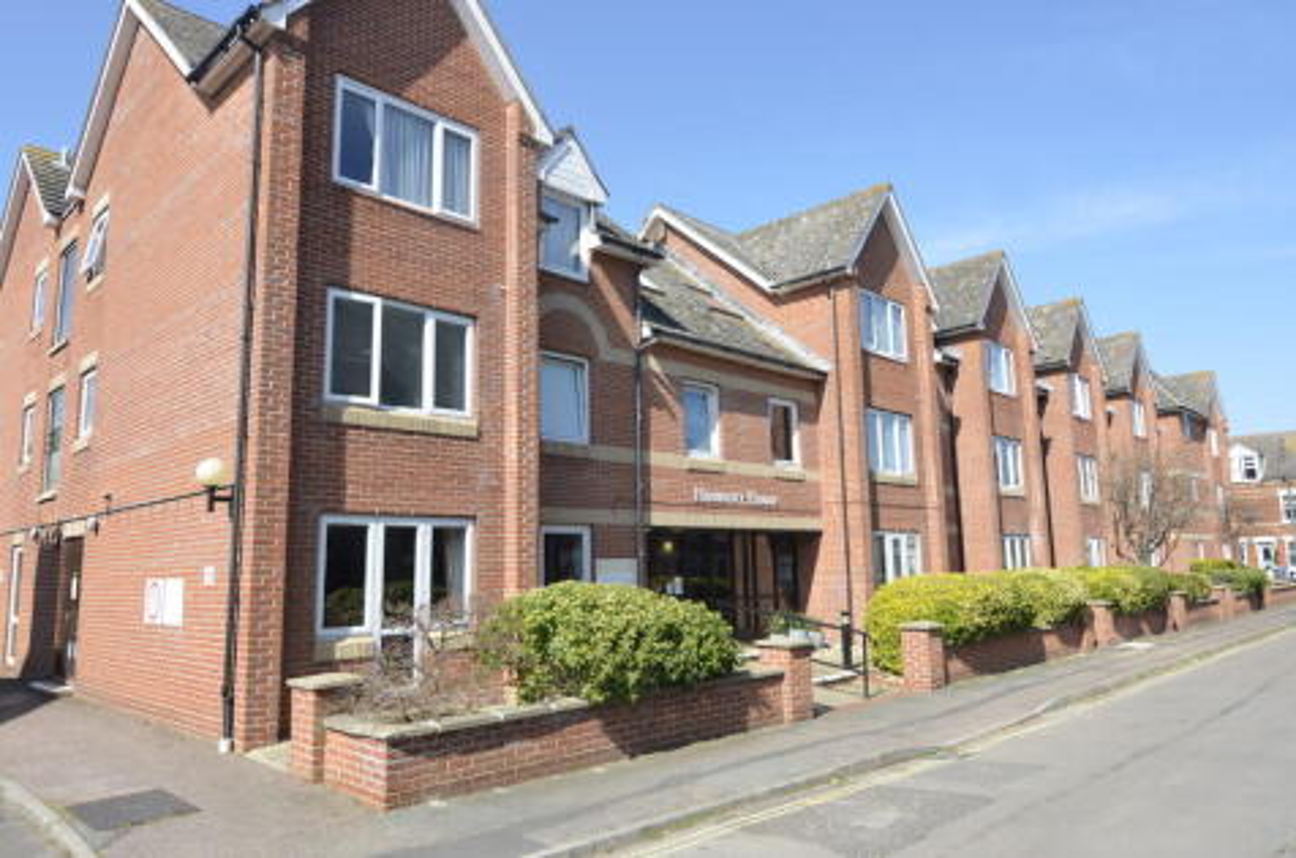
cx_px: 648
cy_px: 429
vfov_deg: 52.9
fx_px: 862
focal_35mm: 24
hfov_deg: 73.9
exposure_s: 1/250
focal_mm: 16
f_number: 8
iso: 140
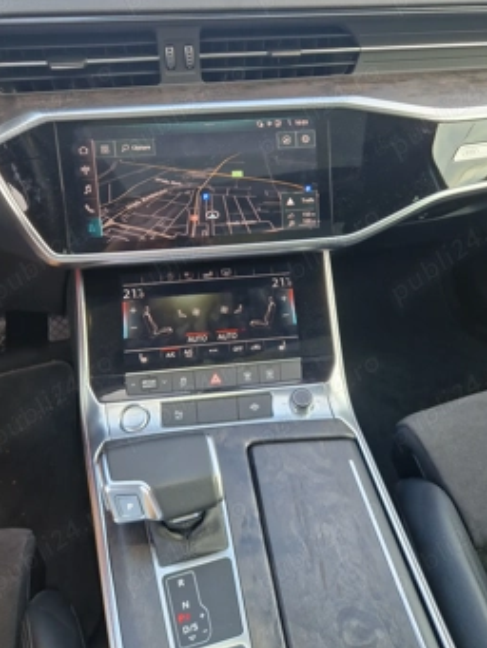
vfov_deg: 65.1
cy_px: 287
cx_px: 251
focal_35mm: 27
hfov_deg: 51.4
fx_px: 506
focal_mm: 5.4
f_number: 1.8
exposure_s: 1/100
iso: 125
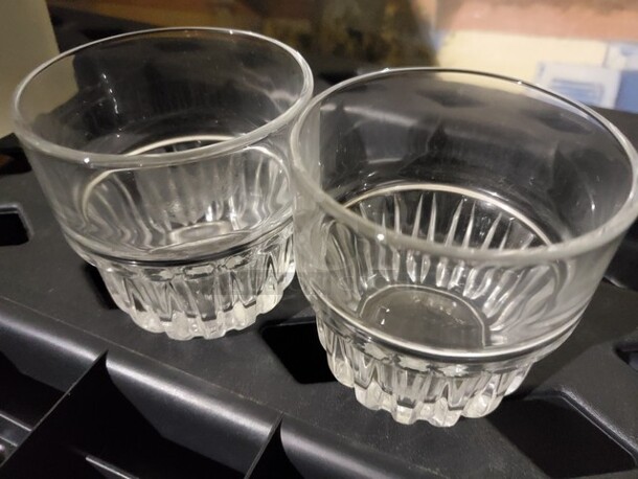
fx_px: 479
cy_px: 240
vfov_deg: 53.1
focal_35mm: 26
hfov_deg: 67.3
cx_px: 319
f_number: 1.5
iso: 1250
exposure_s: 1/60
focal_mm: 4.3
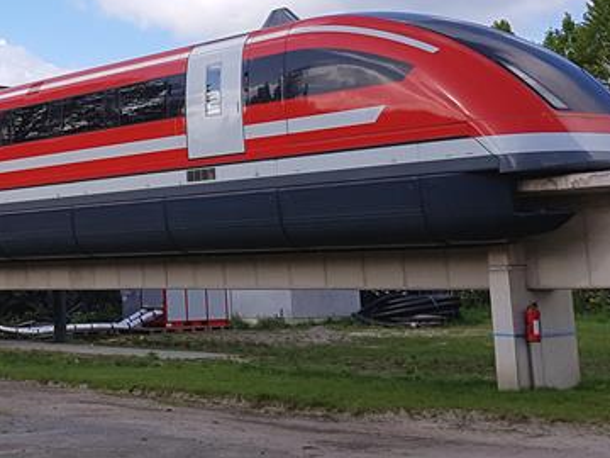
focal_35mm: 74
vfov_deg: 19.5
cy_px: 27
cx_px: -2
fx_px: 1304
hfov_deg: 25.1
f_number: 1.7
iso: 50
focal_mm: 4.2
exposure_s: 1/1928
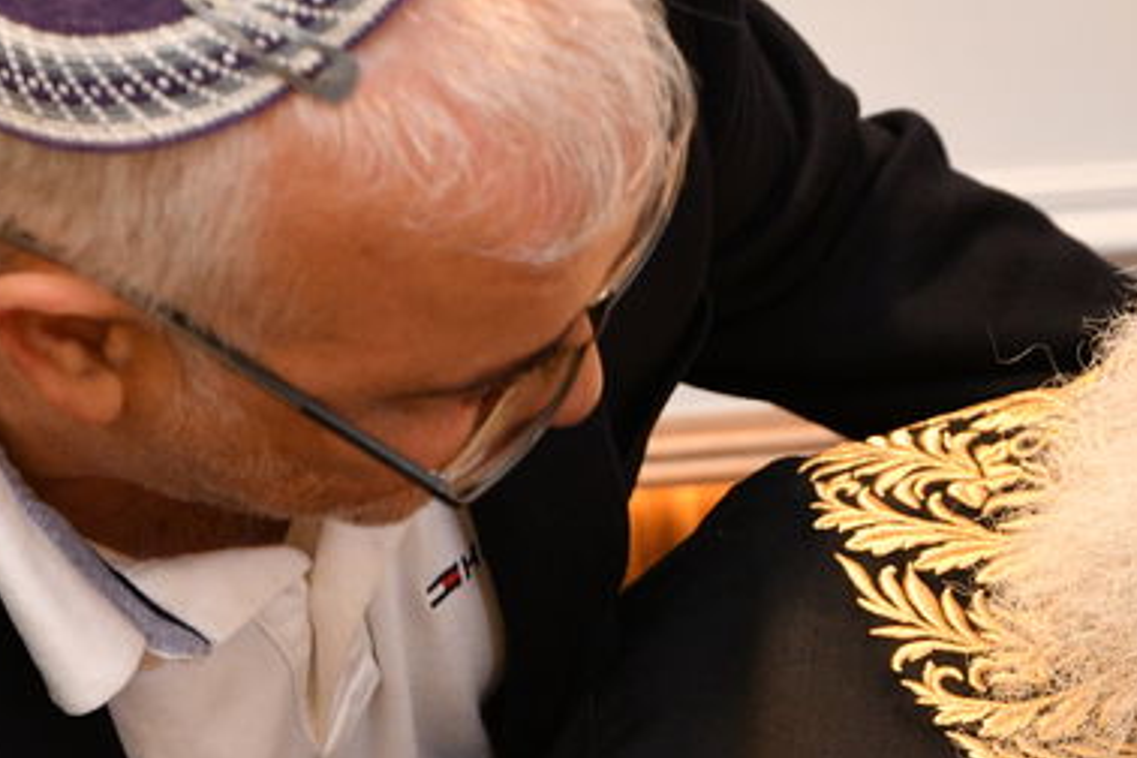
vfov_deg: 7.7
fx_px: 5621
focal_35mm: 178
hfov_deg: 11.5
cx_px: 902
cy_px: 775
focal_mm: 48
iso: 1250
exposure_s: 1/200
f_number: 3.5
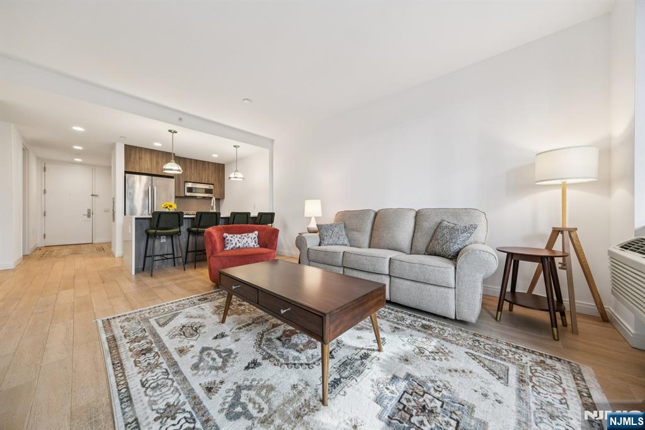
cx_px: 322
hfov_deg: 112.6
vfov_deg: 90.0
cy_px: 215
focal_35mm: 12
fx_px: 215
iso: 200
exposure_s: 1/15
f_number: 5.6
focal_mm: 8
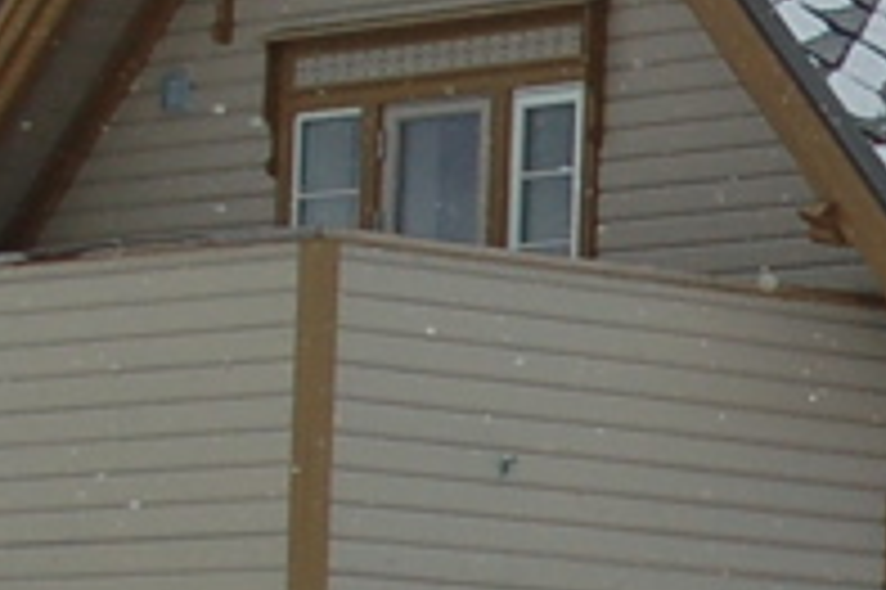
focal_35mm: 298
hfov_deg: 6.7
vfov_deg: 4.6
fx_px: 7328
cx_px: 1718
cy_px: 761
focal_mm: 26
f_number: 5.6
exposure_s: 1/1250
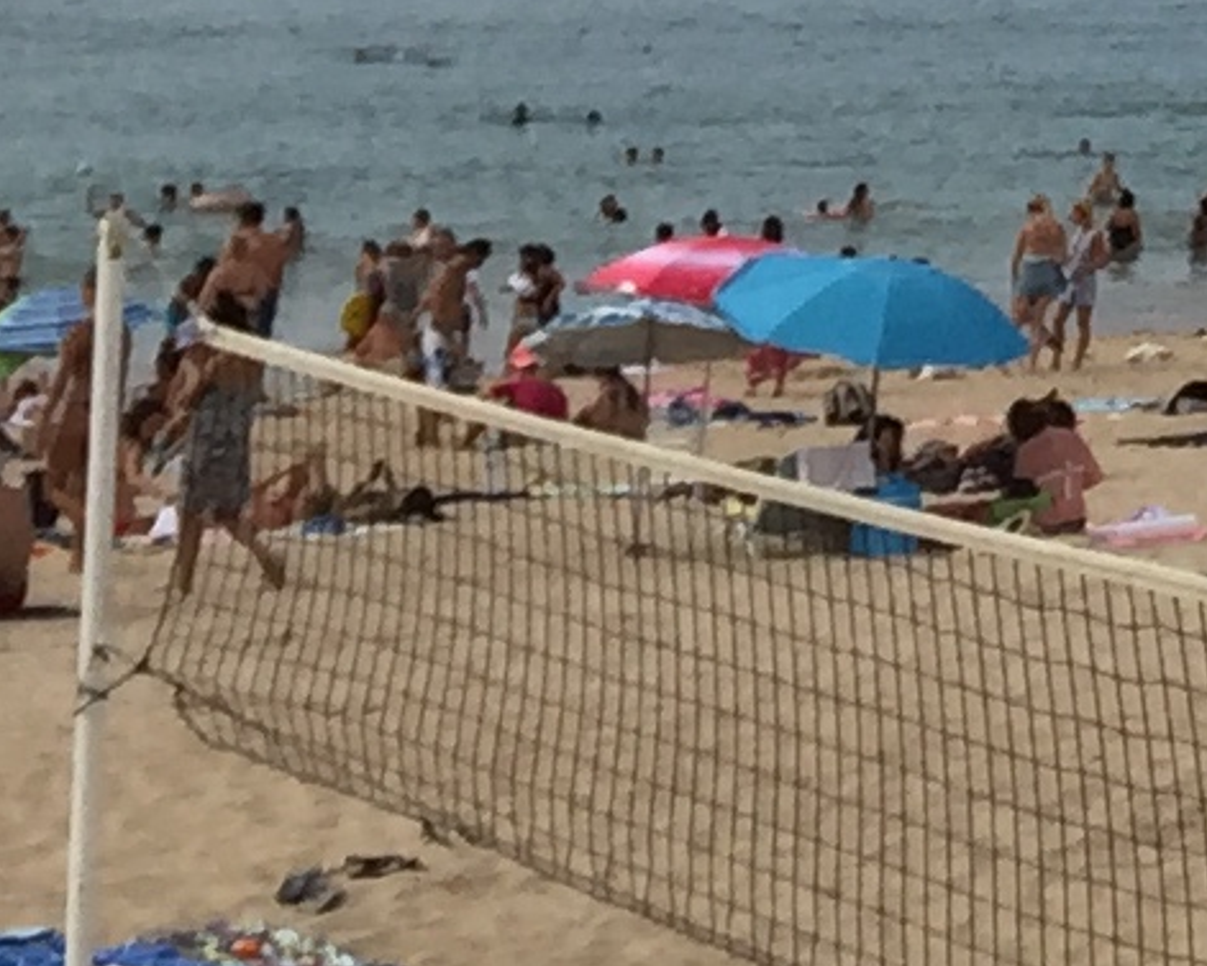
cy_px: -1468
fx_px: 7003
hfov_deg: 8.7
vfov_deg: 7.3
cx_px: 3142
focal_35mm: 196
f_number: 2.2
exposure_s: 1/1721
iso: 32
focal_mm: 4.15
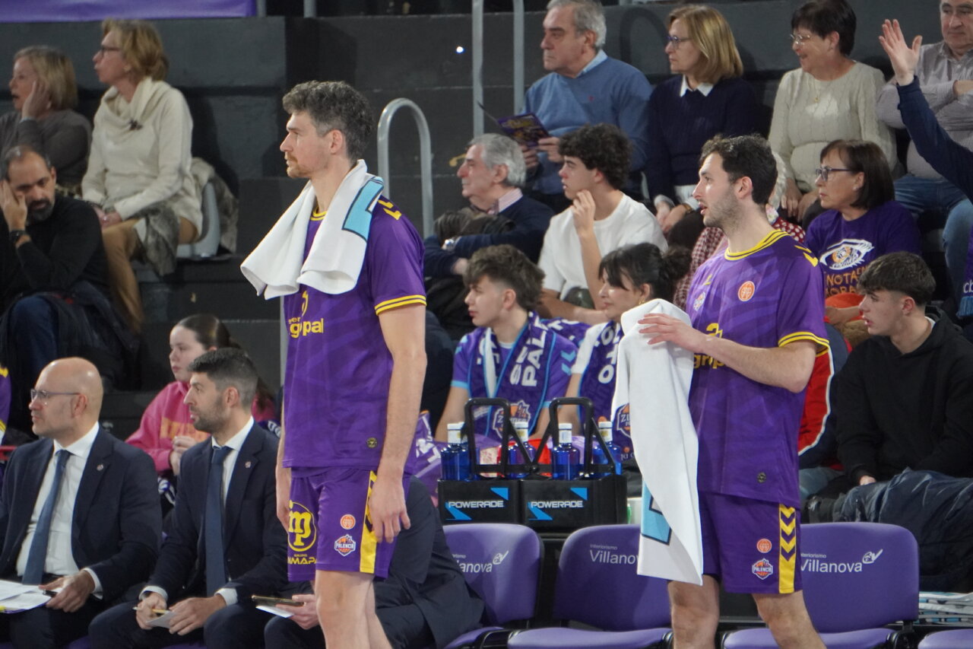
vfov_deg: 4.4
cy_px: 324
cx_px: 486
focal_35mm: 315
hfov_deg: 6.5
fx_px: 8512
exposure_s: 1/400
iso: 3200
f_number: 6.3
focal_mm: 210
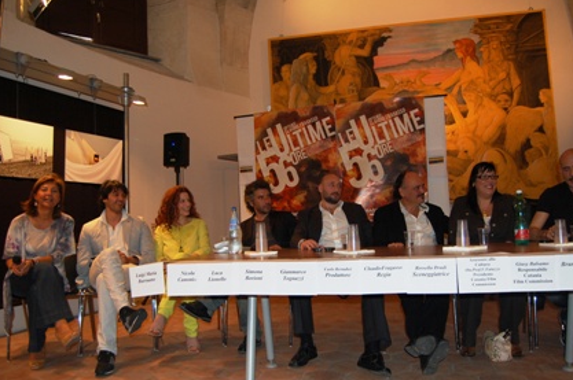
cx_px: 293
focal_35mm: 29
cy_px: 200
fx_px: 461
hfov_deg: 63.7
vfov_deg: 44.8
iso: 400
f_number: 3.5
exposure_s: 1/60
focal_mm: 18
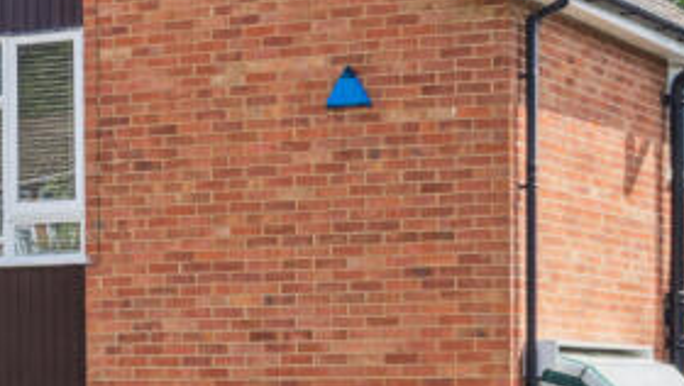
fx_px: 2432
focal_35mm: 134
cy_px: 248
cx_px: -181
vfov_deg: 9.1
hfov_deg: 15.3
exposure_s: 1/320
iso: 400
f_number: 7.1
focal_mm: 35
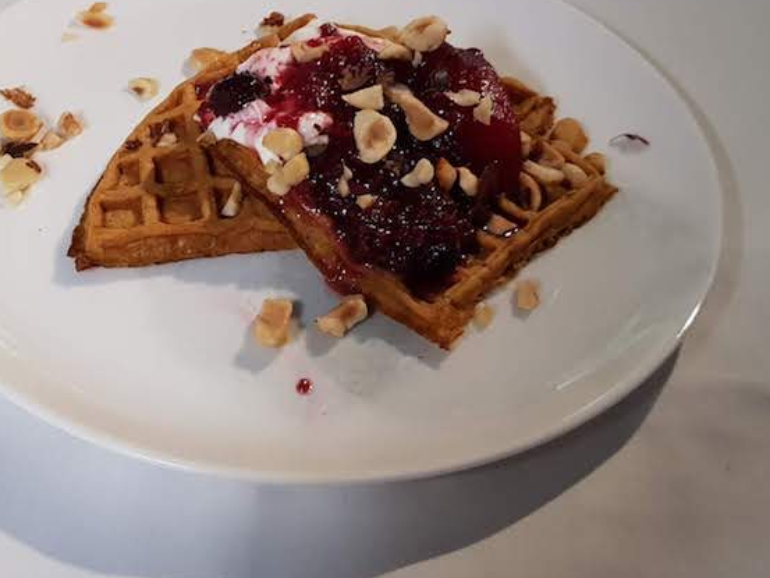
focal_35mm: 47
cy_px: 79
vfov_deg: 29.8
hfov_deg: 40.2
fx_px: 1046
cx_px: 290
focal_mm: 4.2
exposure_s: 1/10
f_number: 1.7
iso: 200
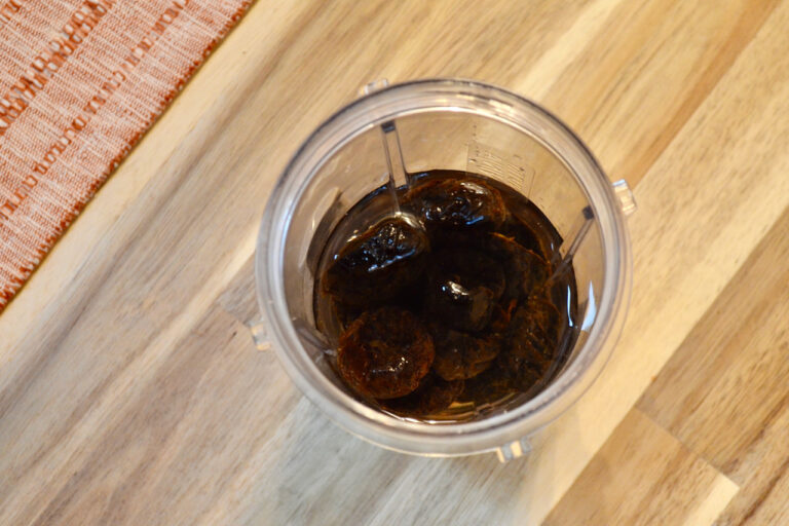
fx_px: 1381
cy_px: 263
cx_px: 394
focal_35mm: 63
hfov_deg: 31.9
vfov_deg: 21.6
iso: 2200
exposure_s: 1/30
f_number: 5.3
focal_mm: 42
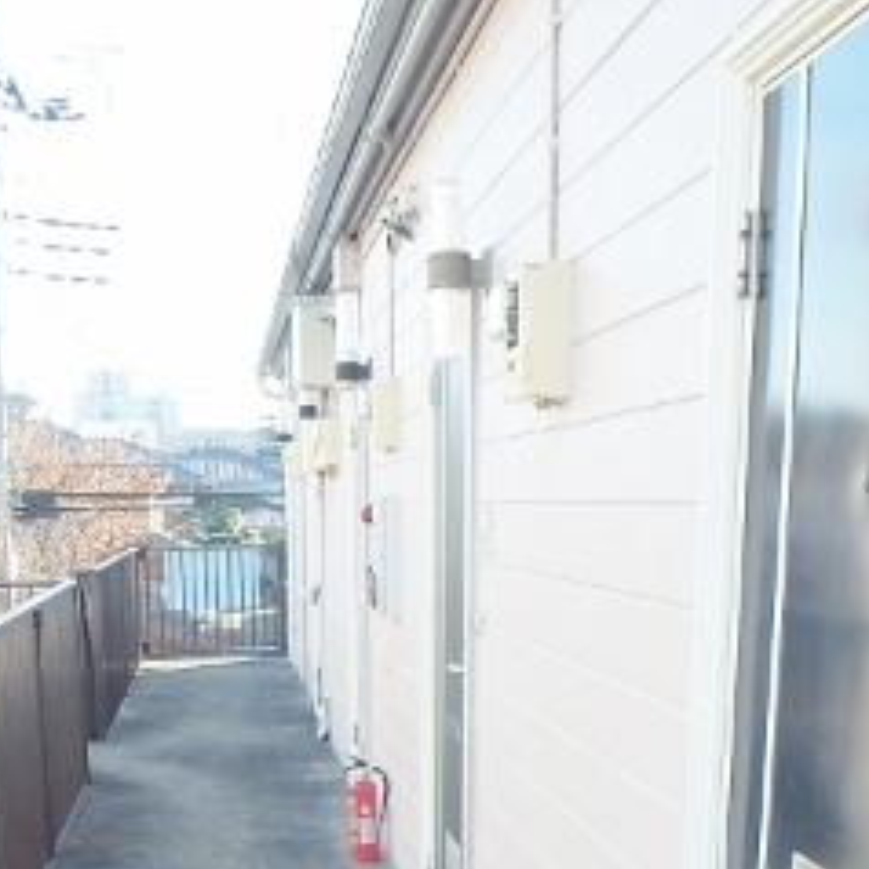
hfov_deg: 33.9
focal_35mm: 50
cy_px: 873
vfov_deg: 31.4
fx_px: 1420
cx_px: 358
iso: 125
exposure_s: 1/200
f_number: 3.5
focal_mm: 3.7
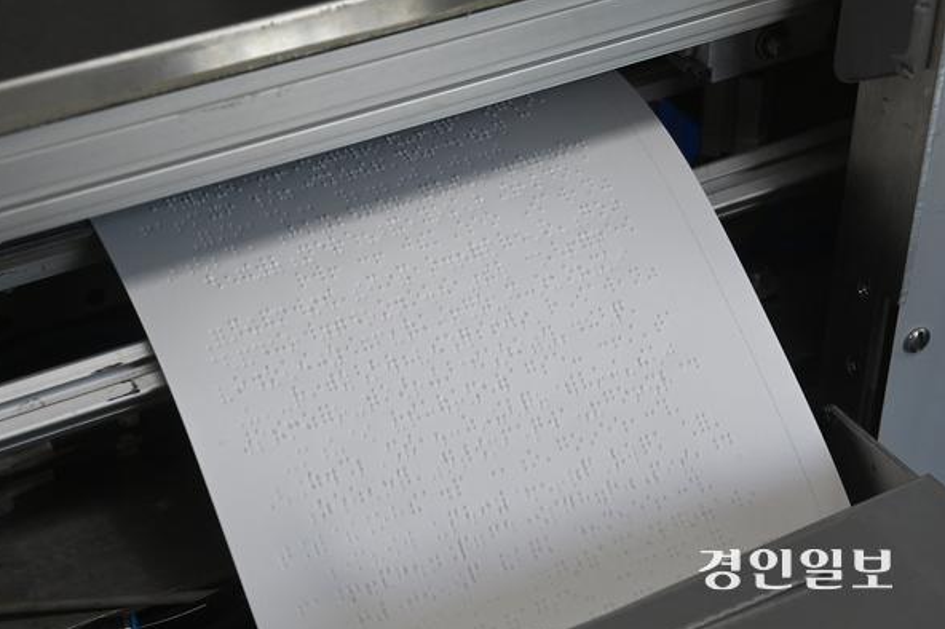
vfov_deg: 19.2
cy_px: 314
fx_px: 1863
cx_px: 468
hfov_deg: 28.5
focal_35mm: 71
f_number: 8
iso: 2000
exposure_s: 1/250
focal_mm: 70
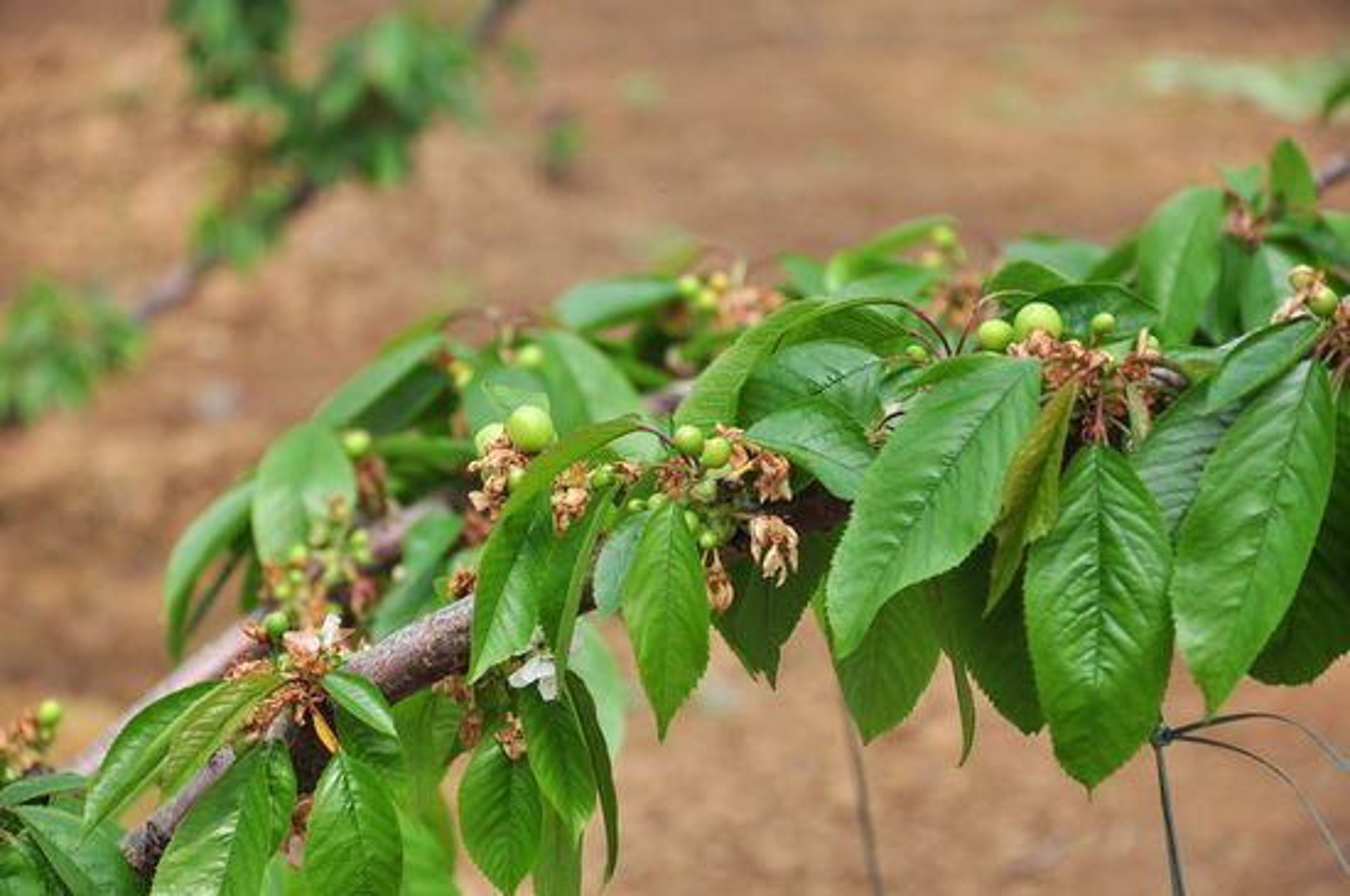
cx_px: 675
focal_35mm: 158
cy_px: 448
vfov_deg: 8.7
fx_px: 5898
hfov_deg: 13.1
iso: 200
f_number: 5.6
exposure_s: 1/320
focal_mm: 105
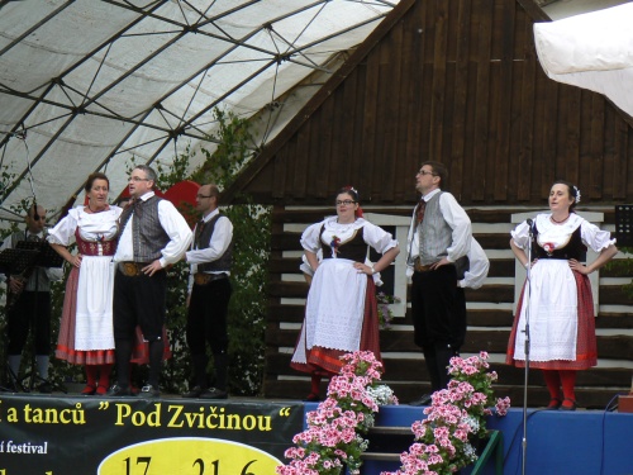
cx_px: 316
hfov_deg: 15.2
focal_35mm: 130
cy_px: 238
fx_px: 2377
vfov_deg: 11.4
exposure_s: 1/100
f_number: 4
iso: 80
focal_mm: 21.6
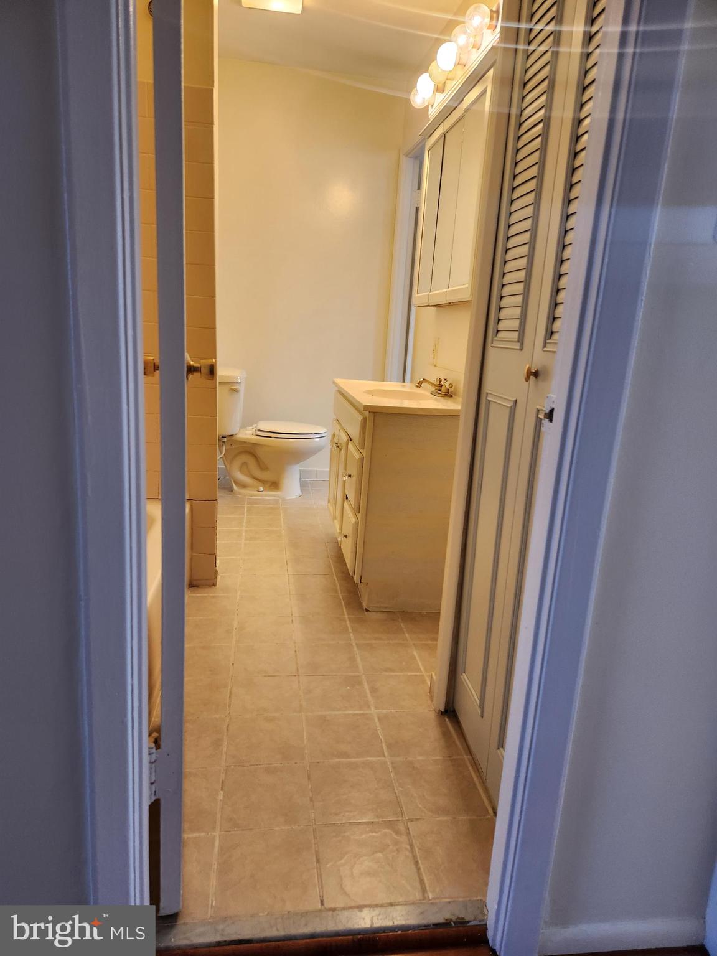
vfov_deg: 73.9
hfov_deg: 58.9
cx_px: 358
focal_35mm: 23
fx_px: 635
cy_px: 478
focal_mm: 5.4
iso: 160
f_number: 1.8
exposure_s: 1/120
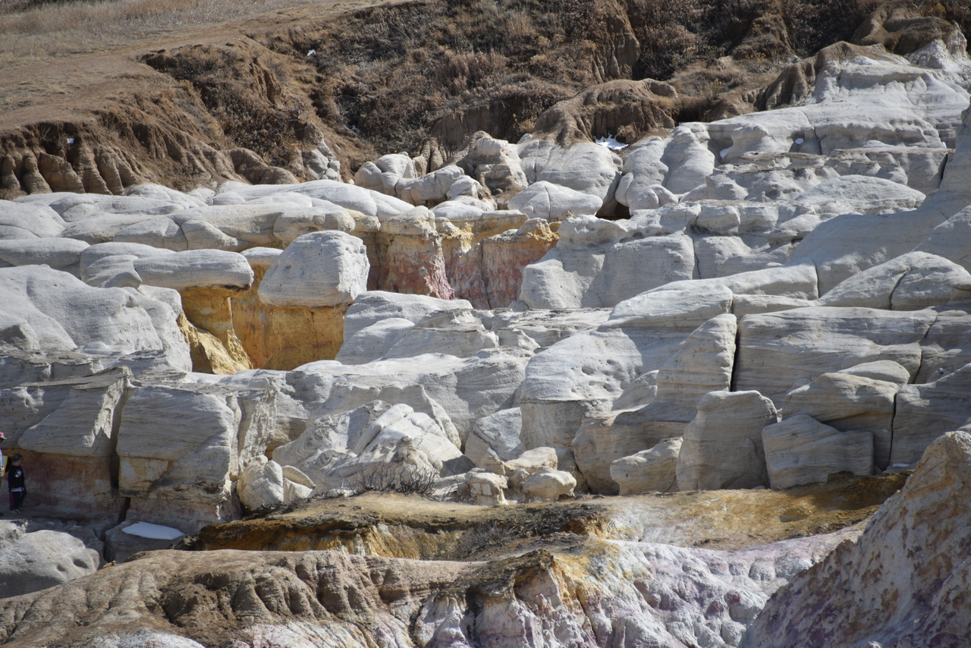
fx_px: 8093
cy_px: 324
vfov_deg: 4.6
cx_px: 486
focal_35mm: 300
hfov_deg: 6.9
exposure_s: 1/640
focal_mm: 300
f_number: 5.6
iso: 140
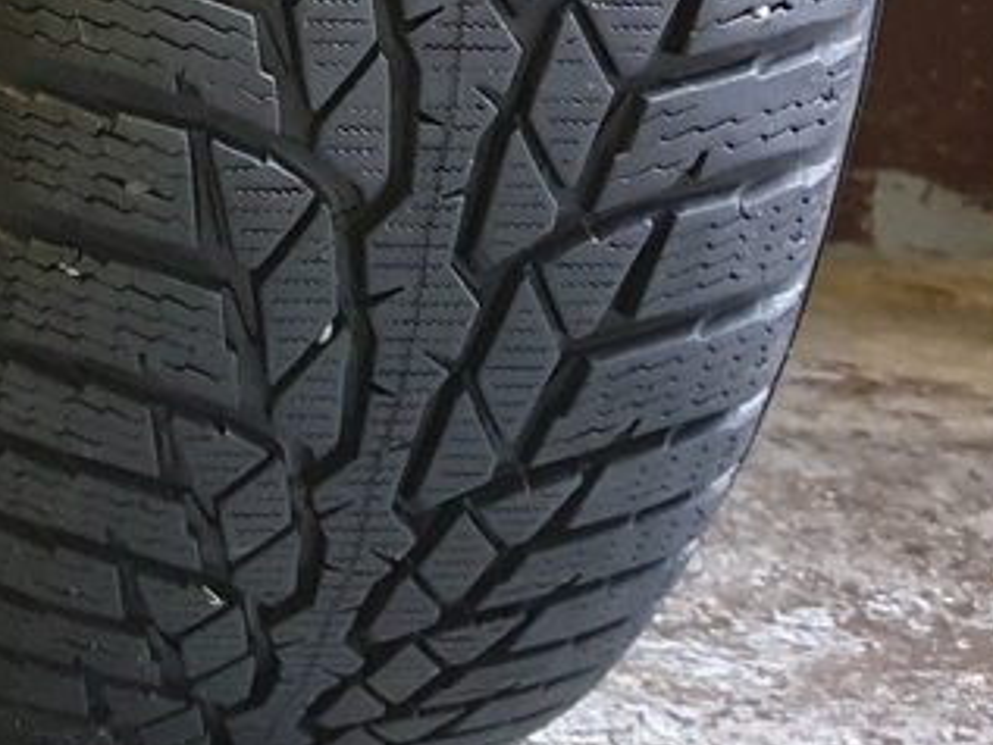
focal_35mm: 84
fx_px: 2411
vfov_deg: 16.8
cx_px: -116
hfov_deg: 22.0
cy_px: -141
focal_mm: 4.32
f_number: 1.5
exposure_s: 1/10
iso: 640
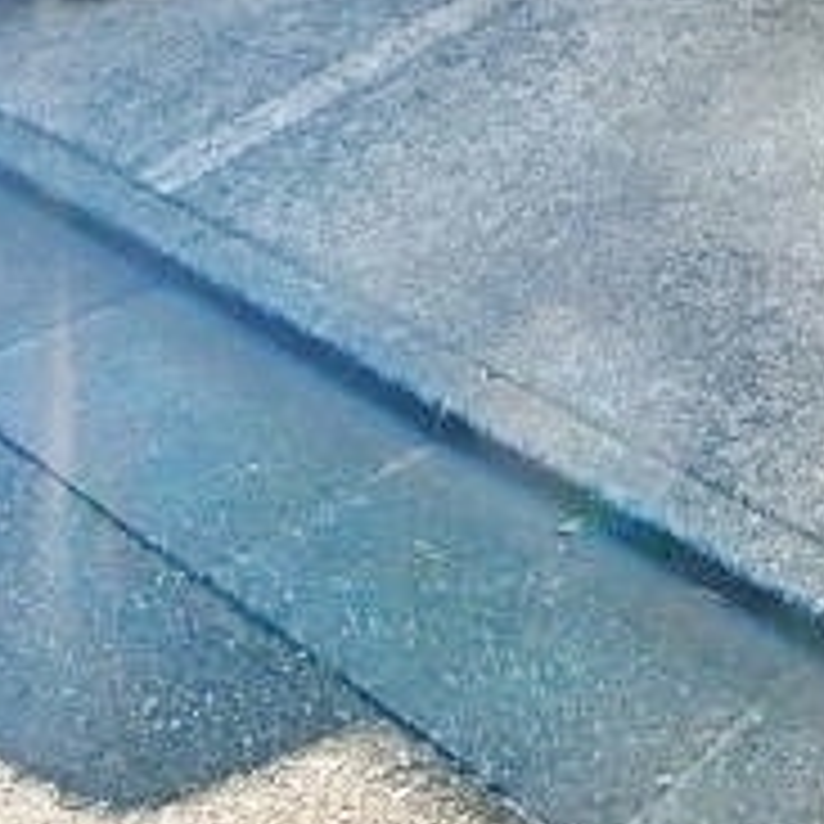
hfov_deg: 26.1
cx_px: 630
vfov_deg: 24.5
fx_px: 1751
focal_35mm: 65
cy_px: -113
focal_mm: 3.7
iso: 125
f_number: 3.5
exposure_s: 1/250
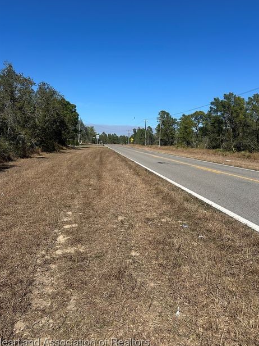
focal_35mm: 26
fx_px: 259
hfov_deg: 53.1
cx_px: 132
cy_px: 165
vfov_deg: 67.3
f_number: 1.78
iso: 80
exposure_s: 1/5525
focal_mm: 6.86
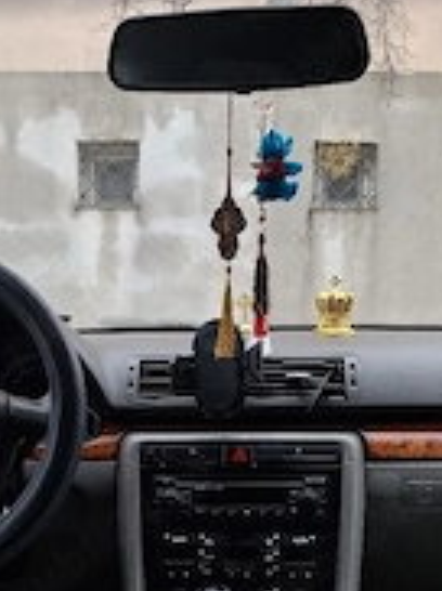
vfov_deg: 32.4
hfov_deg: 26.4
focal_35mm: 55
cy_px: 578
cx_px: 172
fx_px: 939
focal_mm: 4.69
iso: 32
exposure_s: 1/159
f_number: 1.8
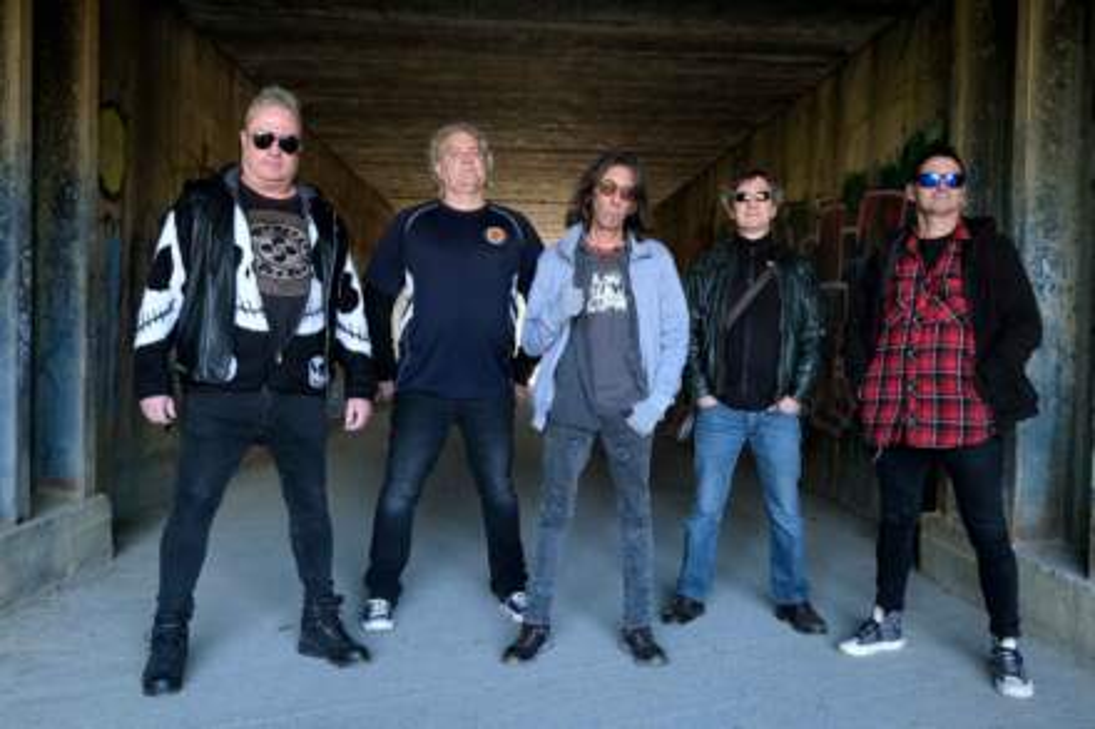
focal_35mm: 31
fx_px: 943
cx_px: 548
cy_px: 364
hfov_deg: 60.3
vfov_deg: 42.3
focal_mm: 20.9
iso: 1250
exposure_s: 1/100
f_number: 5
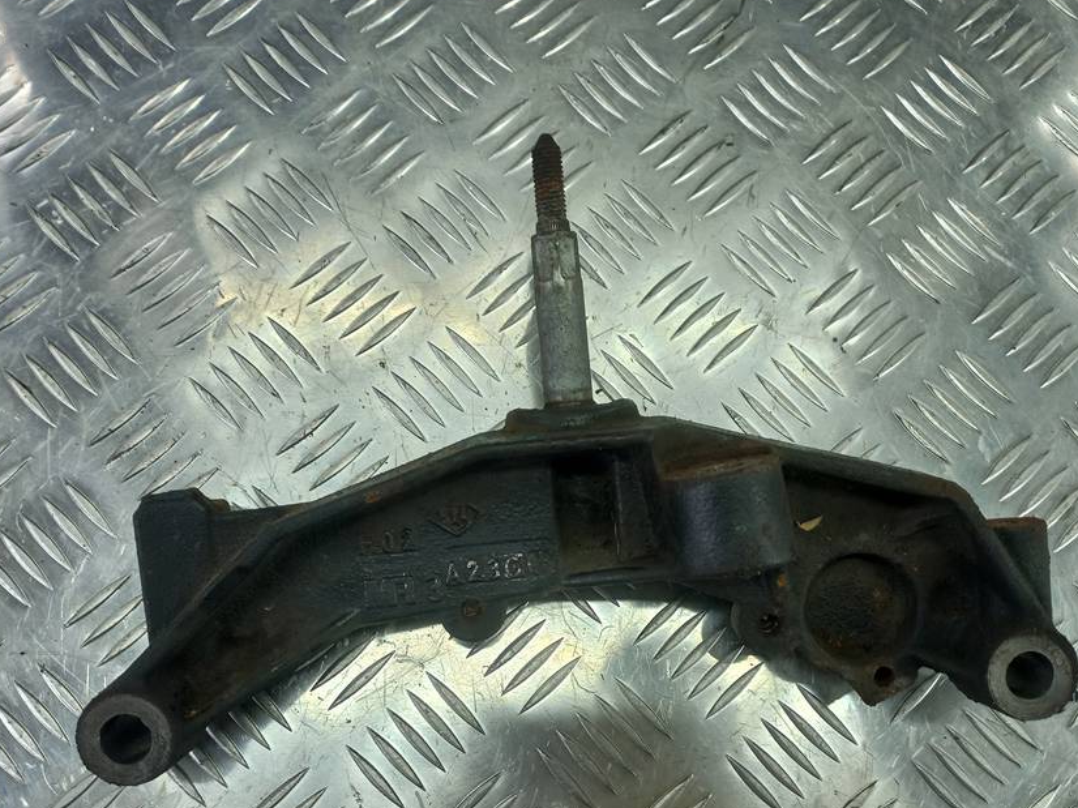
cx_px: 570
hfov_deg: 58.3
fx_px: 965
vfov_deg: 45.2
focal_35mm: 31
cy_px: 482
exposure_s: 1/50
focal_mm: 4.6
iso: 40
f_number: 1.8
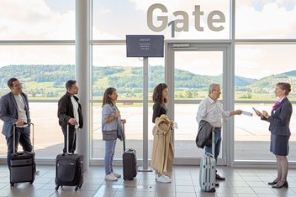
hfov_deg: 60.2
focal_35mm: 31
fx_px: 255
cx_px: 160
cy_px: 101
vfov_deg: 42.4
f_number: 5.6
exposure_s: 1/200
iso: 400
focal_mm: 28
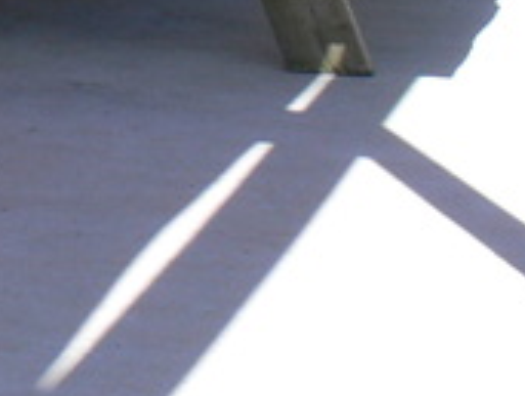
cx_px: -1004
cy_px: -651
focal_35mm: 209
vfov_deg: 6.7
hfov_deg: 8.2
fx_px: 3176
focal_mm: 7.4
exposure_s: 1/125
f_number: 5.6
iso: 80
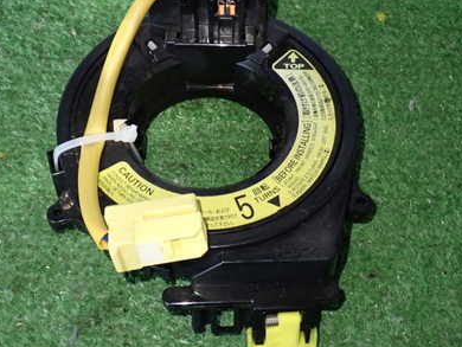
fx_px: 841
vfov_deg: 23.3
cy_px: 169
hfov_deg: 30.7
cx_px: 216
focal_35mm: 63
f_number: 2.8
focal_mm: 7.31
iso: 800
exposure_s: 1/30
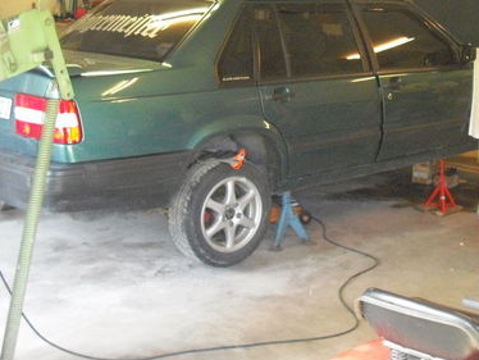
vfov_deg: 22.4
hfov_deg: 29.6
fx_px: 900
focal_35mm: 65
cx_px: 327
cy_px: 92
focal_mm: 6.2
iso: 800
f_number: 2.8
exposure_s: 1/100
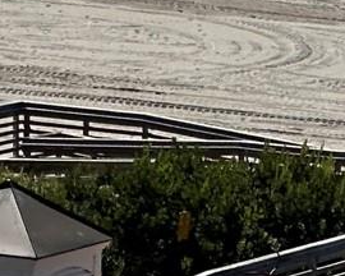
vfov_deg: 2.7
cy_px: -201
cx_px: 491
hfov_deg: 3.4
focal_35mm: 570
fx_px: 5820
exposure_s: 1/1698
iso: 32
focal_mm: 9
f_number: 2.8
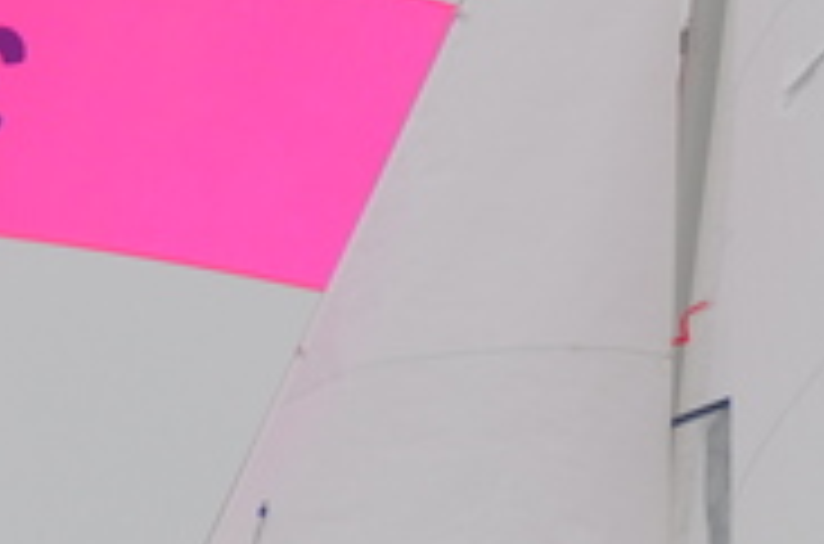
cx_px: 356
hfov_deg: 1.4
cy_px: 495
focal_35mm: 1428
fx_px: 32601
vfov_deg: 1.0
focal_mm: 170
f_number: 7.1
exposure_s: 1/800
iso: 200
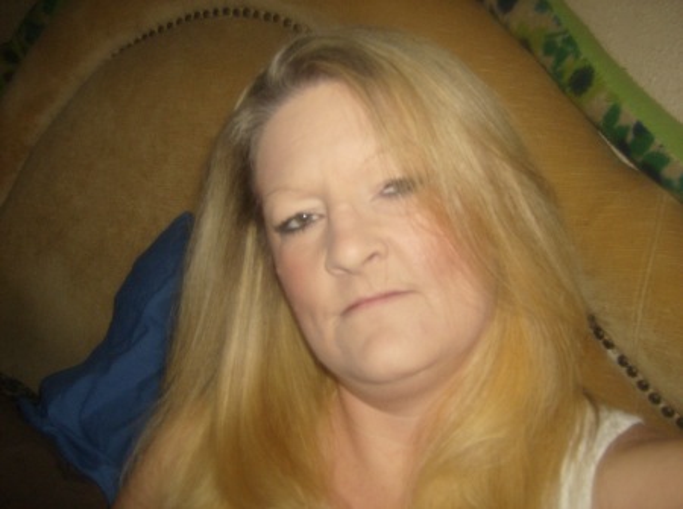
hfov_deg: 51.5
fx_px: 708
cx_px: 342
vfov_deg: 39.5
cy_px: 254
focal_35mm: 36
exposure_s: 1/60
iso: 200
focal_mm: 6
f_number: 2.8
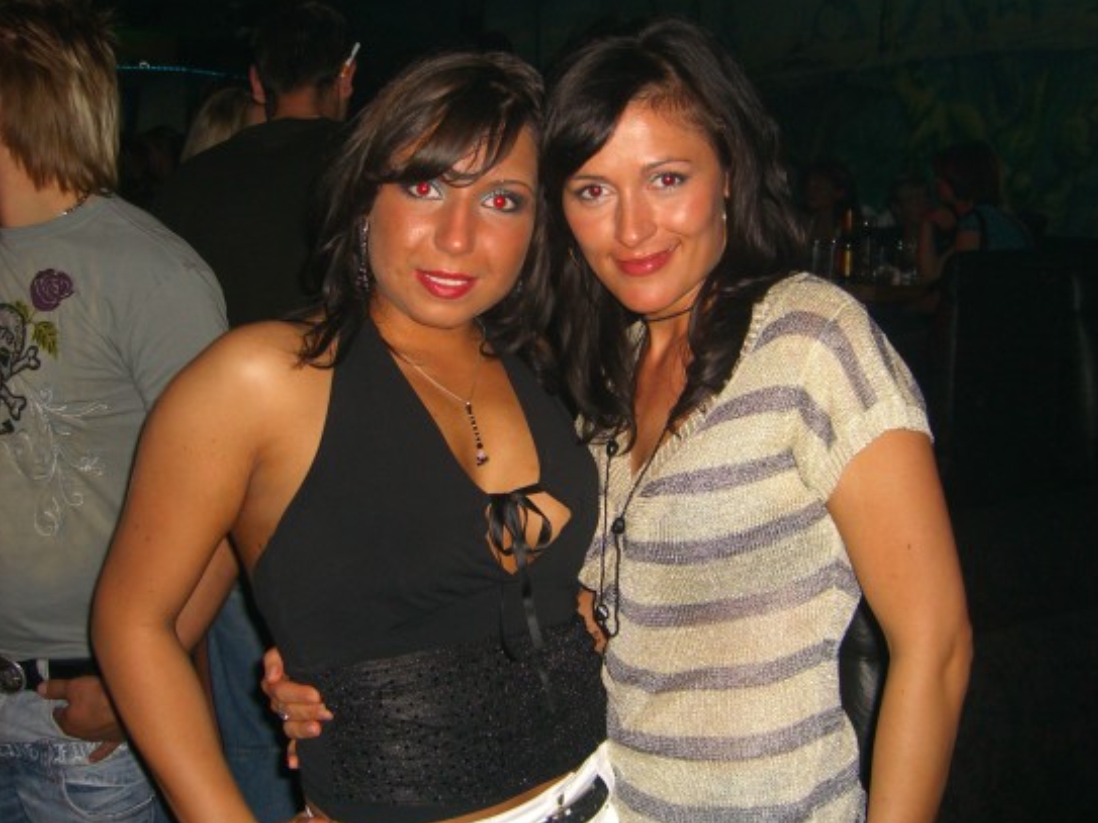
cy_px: 384
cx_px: 528
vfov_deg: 34.3
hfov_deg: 44.8
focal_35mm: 42
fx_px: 1332
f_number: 2.8
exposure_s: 1/60
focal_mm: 7.9
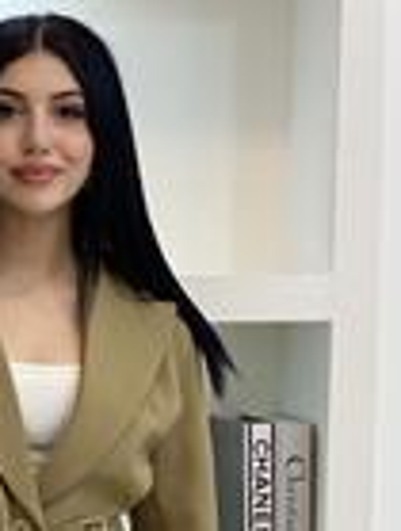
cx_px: 34
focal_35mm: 154
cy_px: 724
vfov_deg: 12.3
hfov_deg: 9.6
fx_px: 2368
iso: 100
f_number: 2
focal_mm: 6
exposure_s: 1/120
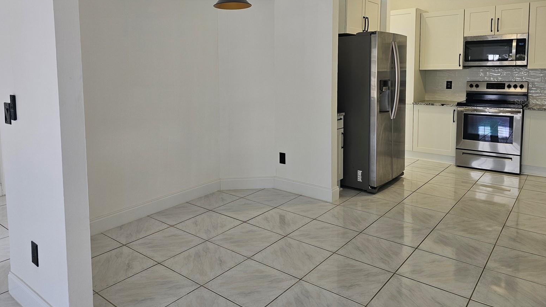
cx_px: 265
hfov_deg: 71.9
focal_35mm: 26
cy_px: 102
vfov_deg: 43.7
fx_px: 376
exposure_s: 1/120
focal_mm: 6.3
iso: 80
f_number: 1.7
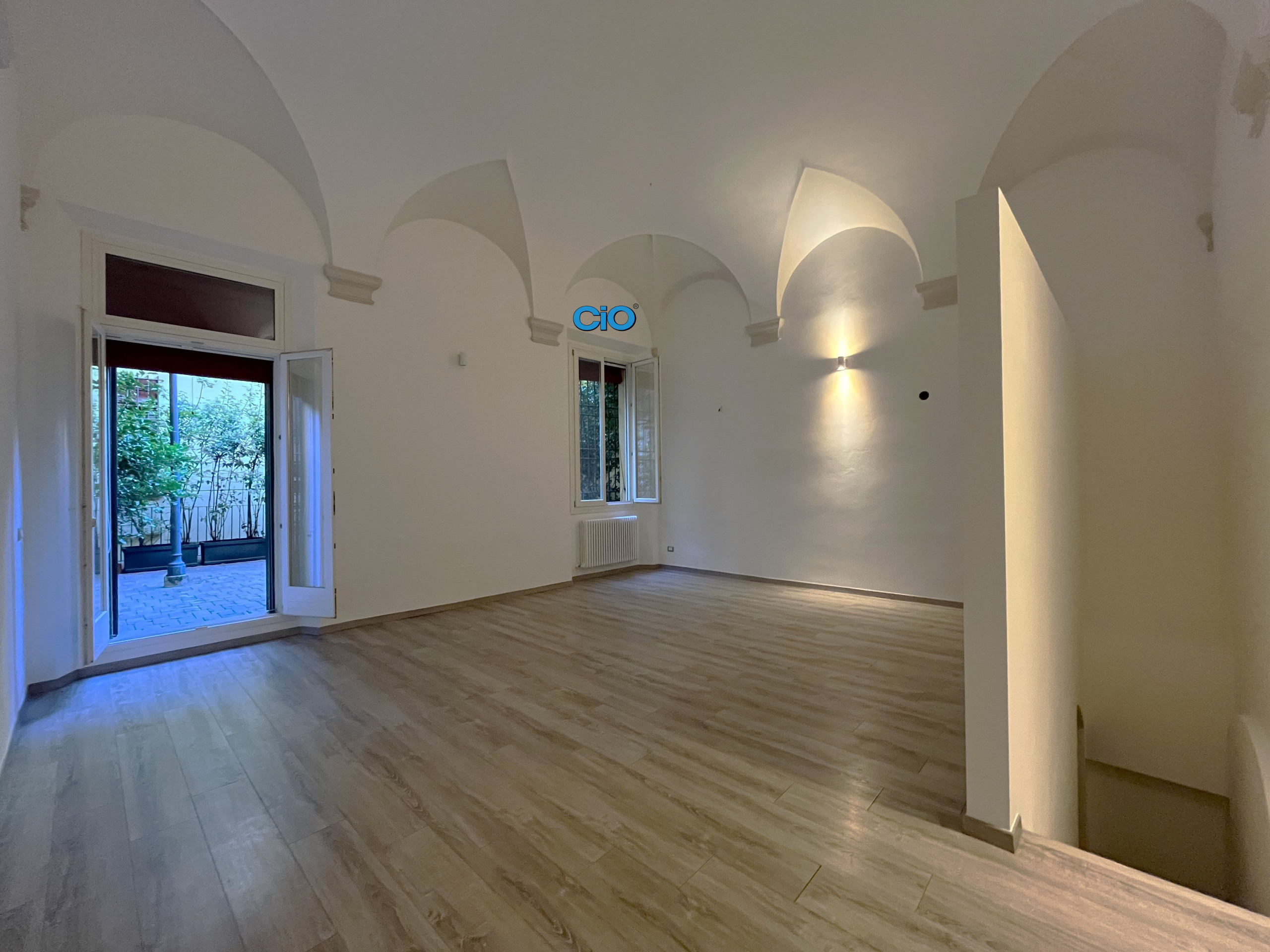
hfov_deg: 102.1
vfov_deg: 85.7
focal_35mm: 14
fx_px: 514
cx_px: 635
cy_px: 476
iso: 800
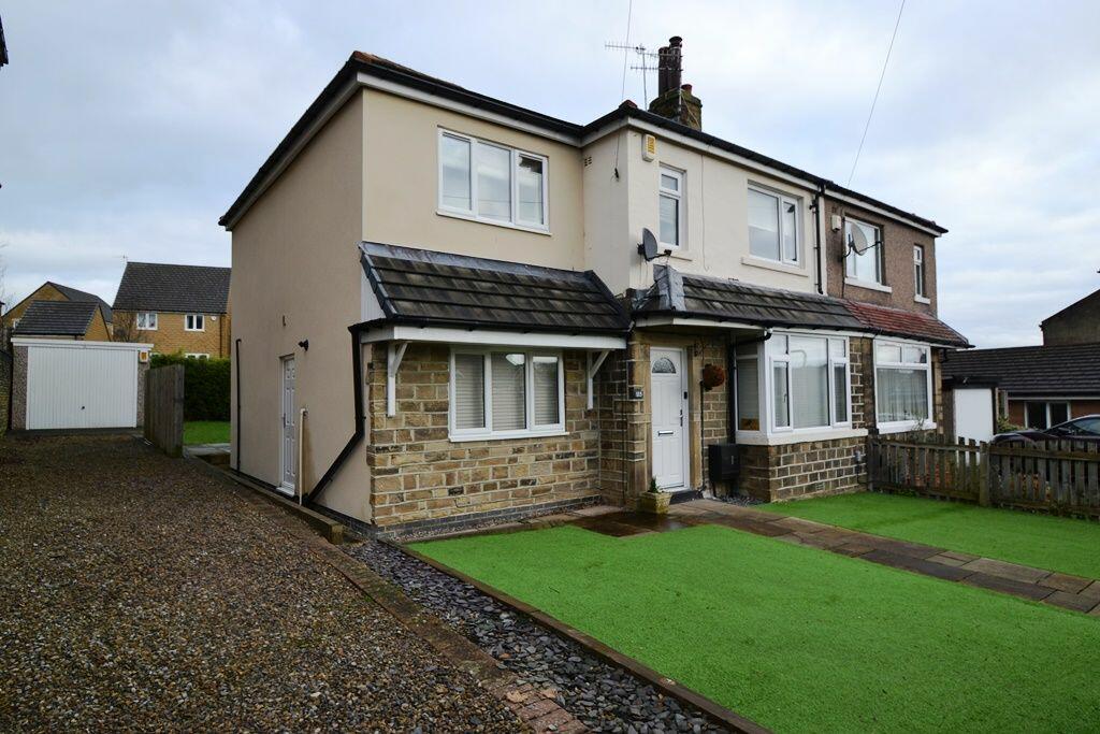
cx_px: 550
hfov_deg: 85.4
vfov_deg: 63.2
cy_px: 367
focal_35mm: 20
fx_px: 596
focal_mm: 13
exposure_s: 1/125
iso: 180
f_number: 5.6
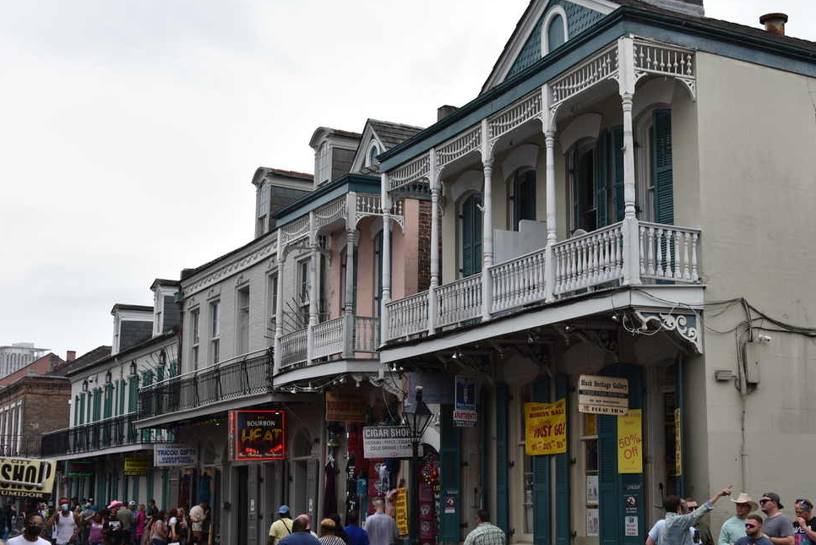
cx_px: 531
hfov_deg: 37.2
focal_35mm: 53
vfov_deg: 25.5
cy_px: 308
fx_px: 1202
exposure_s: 1/160
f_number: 6.3
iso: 100
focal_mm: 40
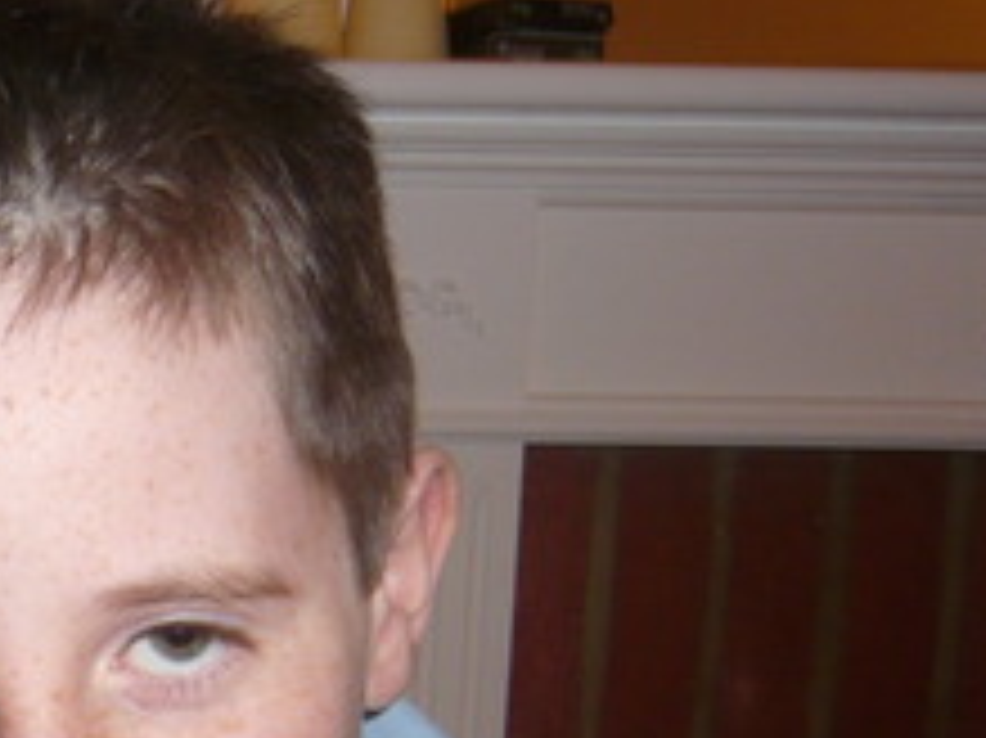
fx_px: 2334
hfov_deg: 21.2
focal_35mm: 82
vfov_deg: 17.3
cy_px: 824
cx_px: -351
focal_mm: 4.6
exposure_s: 1/30
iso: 100
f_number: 2.8
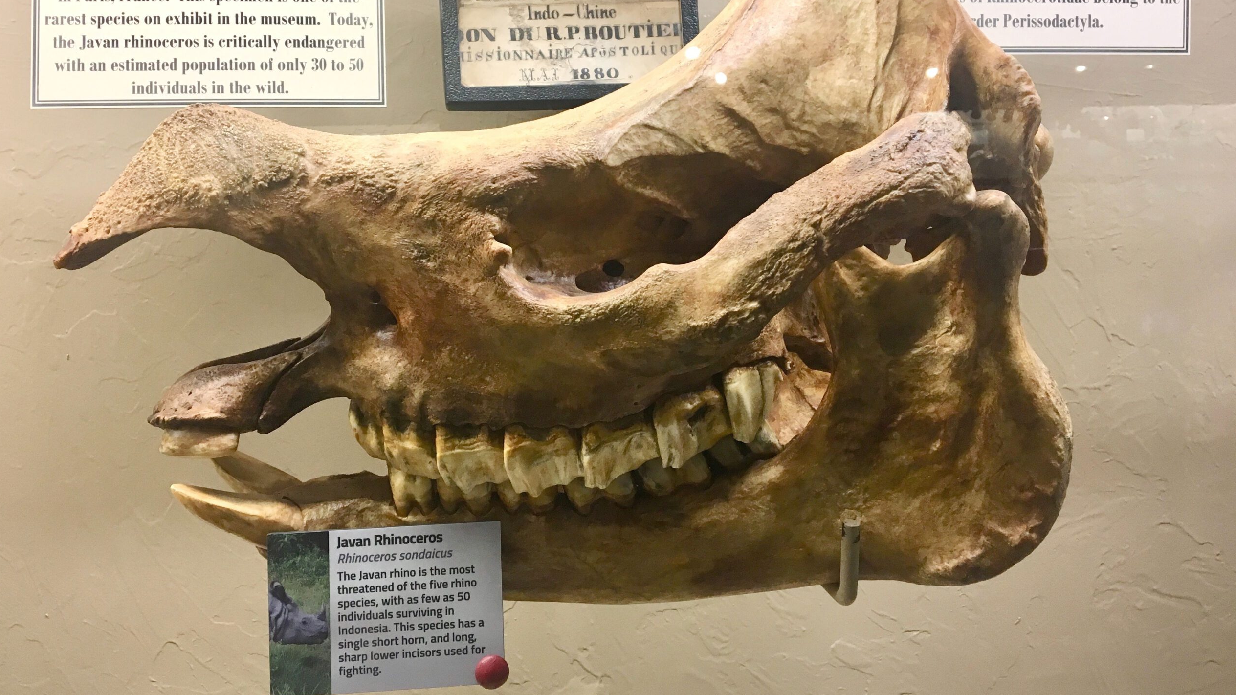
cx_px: 612
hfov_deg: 61.0
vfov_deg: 36.6
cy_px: 291
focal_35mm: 32
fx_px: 1049
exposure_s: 1/30
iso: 64
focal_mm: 4.15
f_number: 2.2
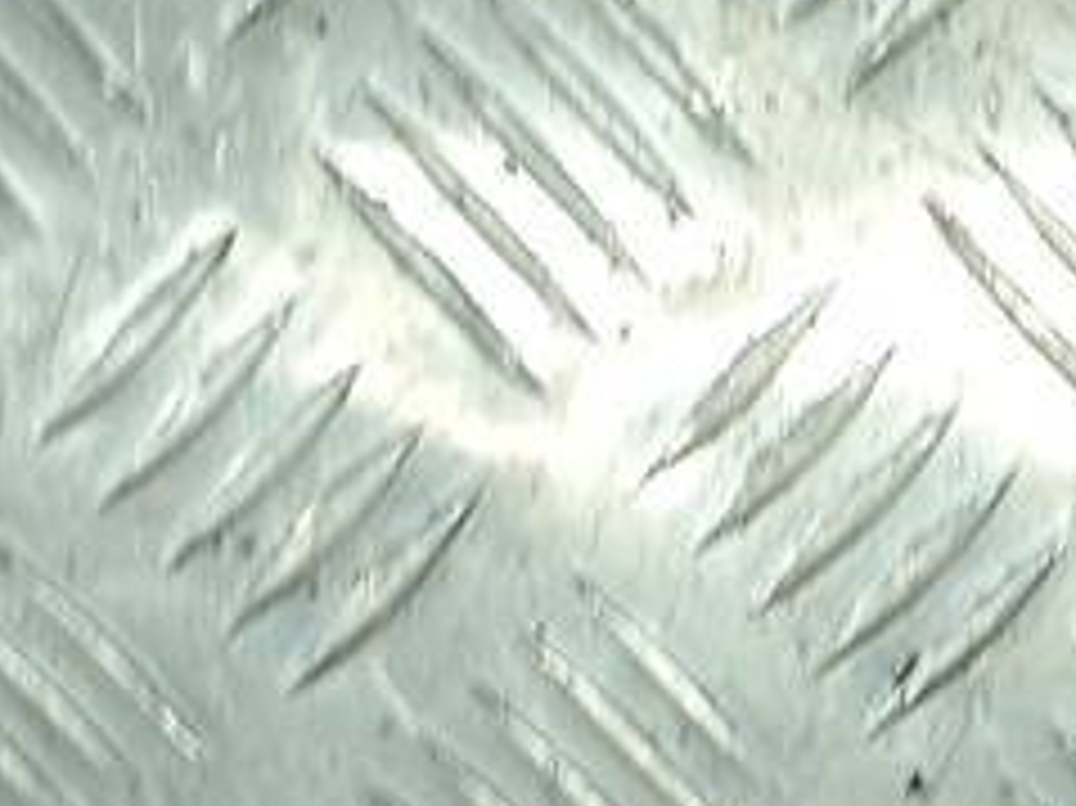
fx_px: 3324
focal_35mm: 107
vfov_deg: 12.9
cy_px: 1301
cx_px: 2044
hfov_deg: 15.4
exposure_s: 1/50
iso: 50
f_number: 1.8
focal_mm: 4.6
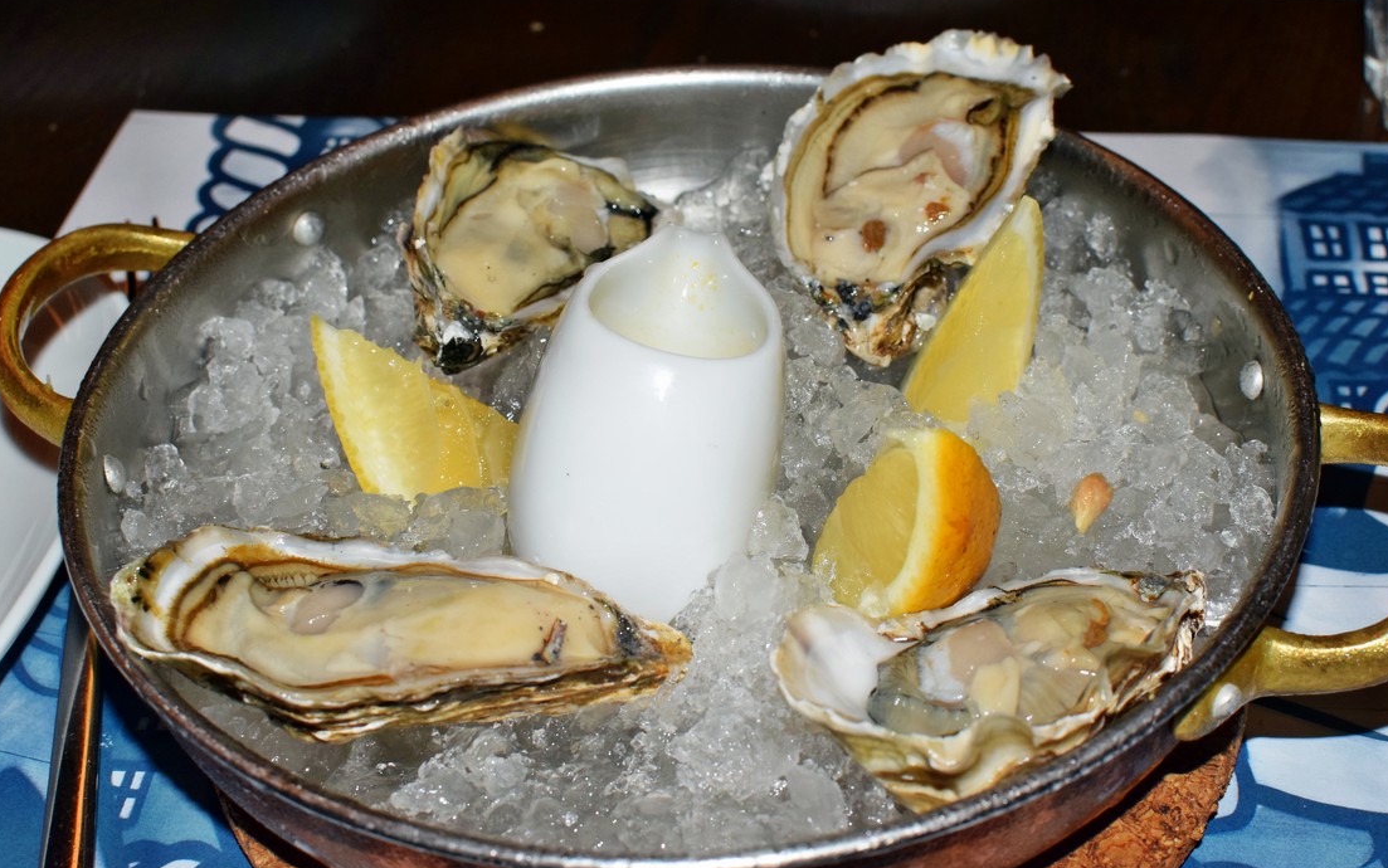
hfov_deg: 37.2
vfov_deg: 23.8
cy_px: 435
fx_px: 2063
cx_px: 703
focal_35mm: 55
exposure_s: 1/125
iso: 1400
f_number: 9
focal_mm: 35
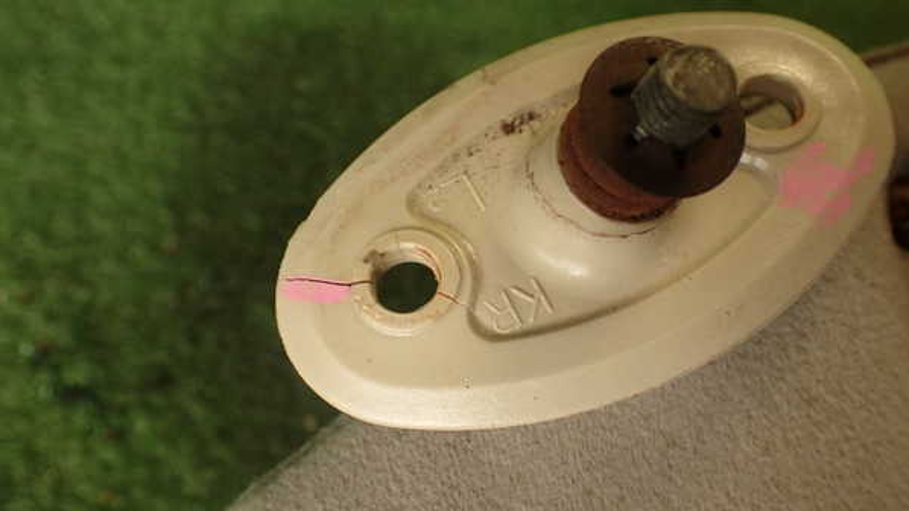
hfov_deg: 56.6
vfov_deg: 33.7
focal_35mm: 35
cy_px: 281
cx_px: 454
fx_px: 843
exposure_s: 1/60
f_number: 2.4
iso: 200
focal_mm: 5.79
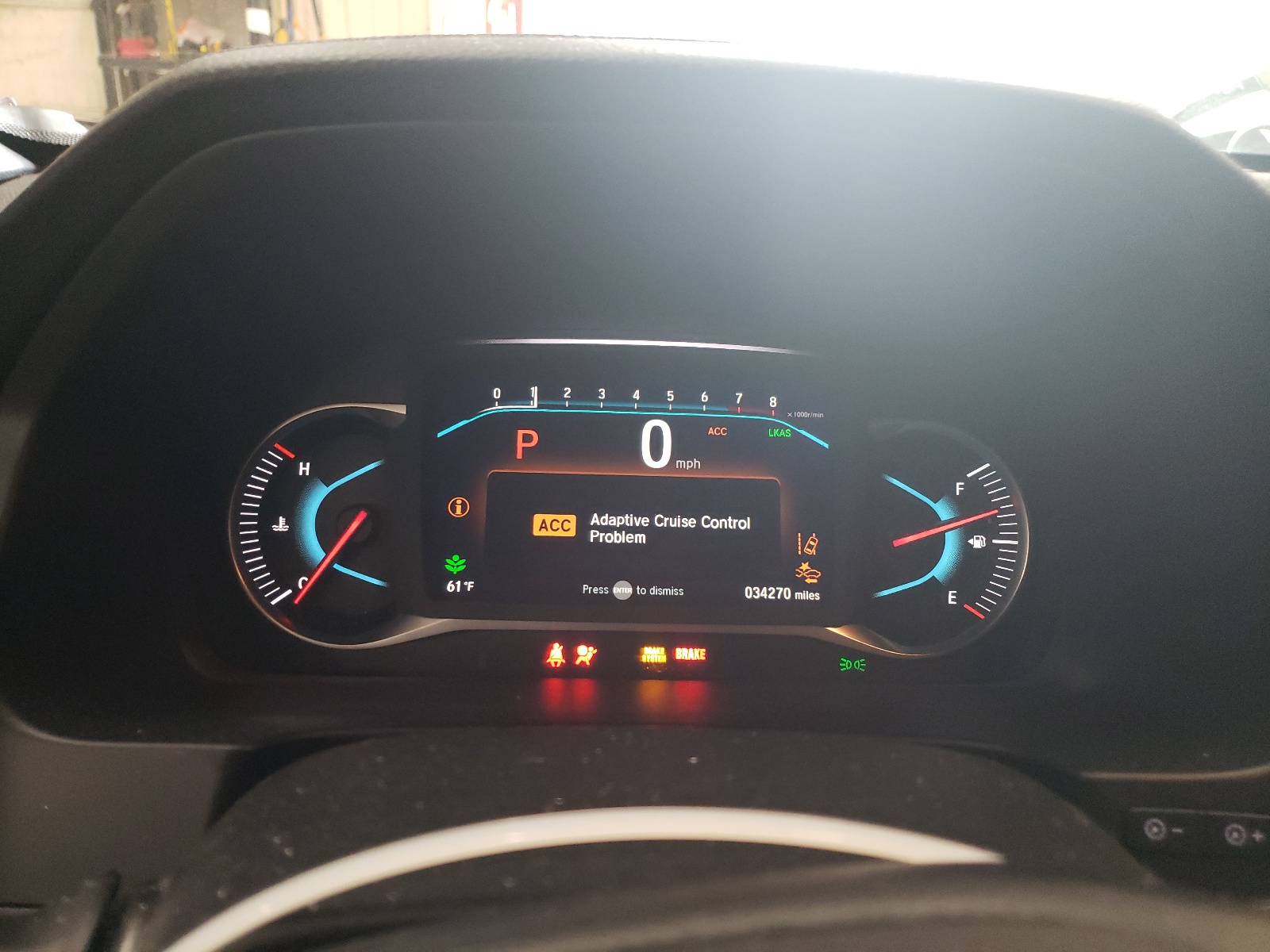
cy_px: 476
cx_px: 635
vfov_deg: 53.1
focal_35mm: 26
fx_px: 954
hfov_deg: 67.3
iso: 320
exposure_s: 1/40
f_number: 1.5
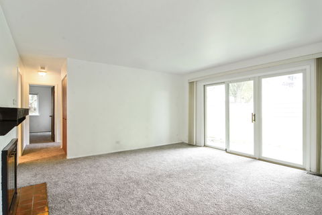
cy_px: 108
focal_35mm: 18
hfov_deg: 90.0
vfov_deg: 67.4
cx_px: 161
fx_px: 161
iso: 200
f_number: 8
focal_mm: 12
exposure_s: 1/2.5
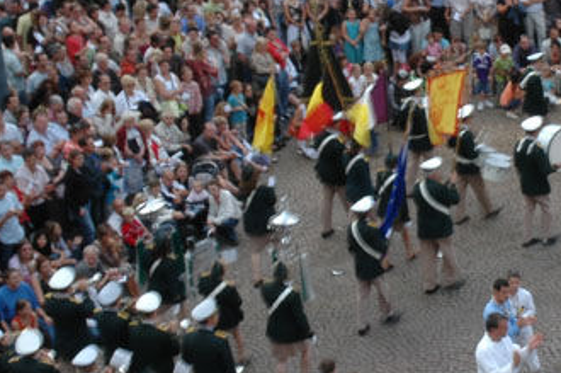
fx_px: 1528
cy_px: 121
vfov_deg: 13.9
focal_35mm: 98
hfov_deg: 20.3
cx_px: 524
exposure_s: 1/13
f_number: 25
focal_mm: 27
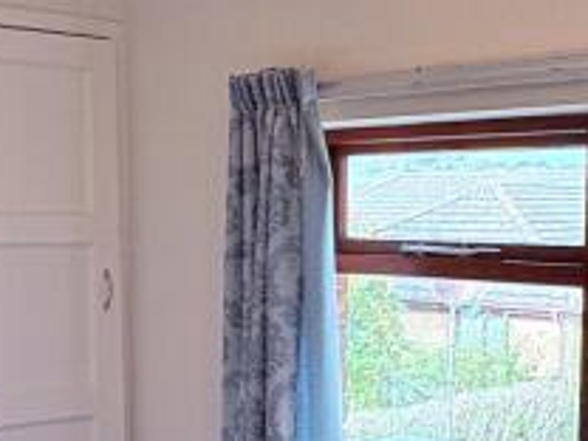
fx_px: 1172
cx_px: 274
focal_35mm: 69
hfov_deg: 28.2
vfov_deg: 21.1
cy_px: 336
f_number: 2.2
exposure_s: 1/100
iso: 80
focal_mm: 2.22
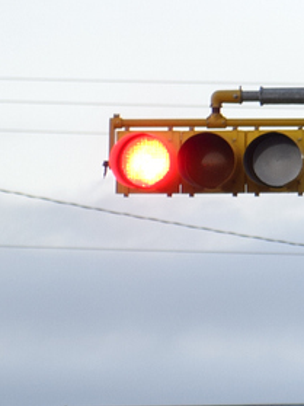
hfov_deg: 2.9
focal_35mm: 512
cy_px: 270
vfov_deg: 3.9
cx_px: 856
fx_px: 6000
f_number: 2.8
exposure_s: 1/100
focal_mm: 70
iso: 200
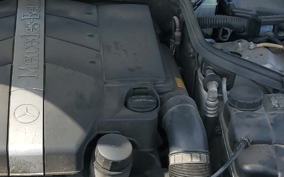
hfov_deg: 25.4
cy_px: 149
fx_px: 619
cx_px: 57
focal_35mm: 80
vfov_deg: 16.2
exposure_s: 1/1667
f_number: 1.5
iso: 50
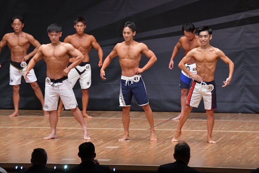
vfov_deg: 6.1
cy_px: 86
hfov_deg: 9.2
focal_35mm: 225
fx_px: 1618
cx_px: 130
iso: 6400
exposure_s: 1/400
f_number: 5.6
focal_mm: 150
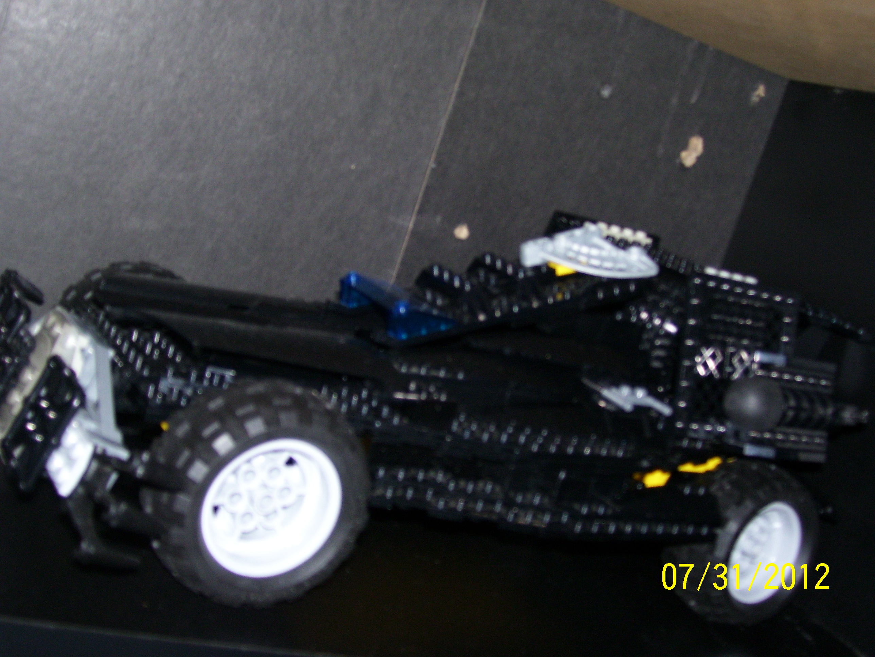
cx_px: 438
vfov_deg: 31.5
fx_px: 1163
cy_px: 328
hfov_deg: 41.2
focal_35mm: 46
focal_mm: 7.6
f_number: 3
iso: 125
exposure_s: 1/60
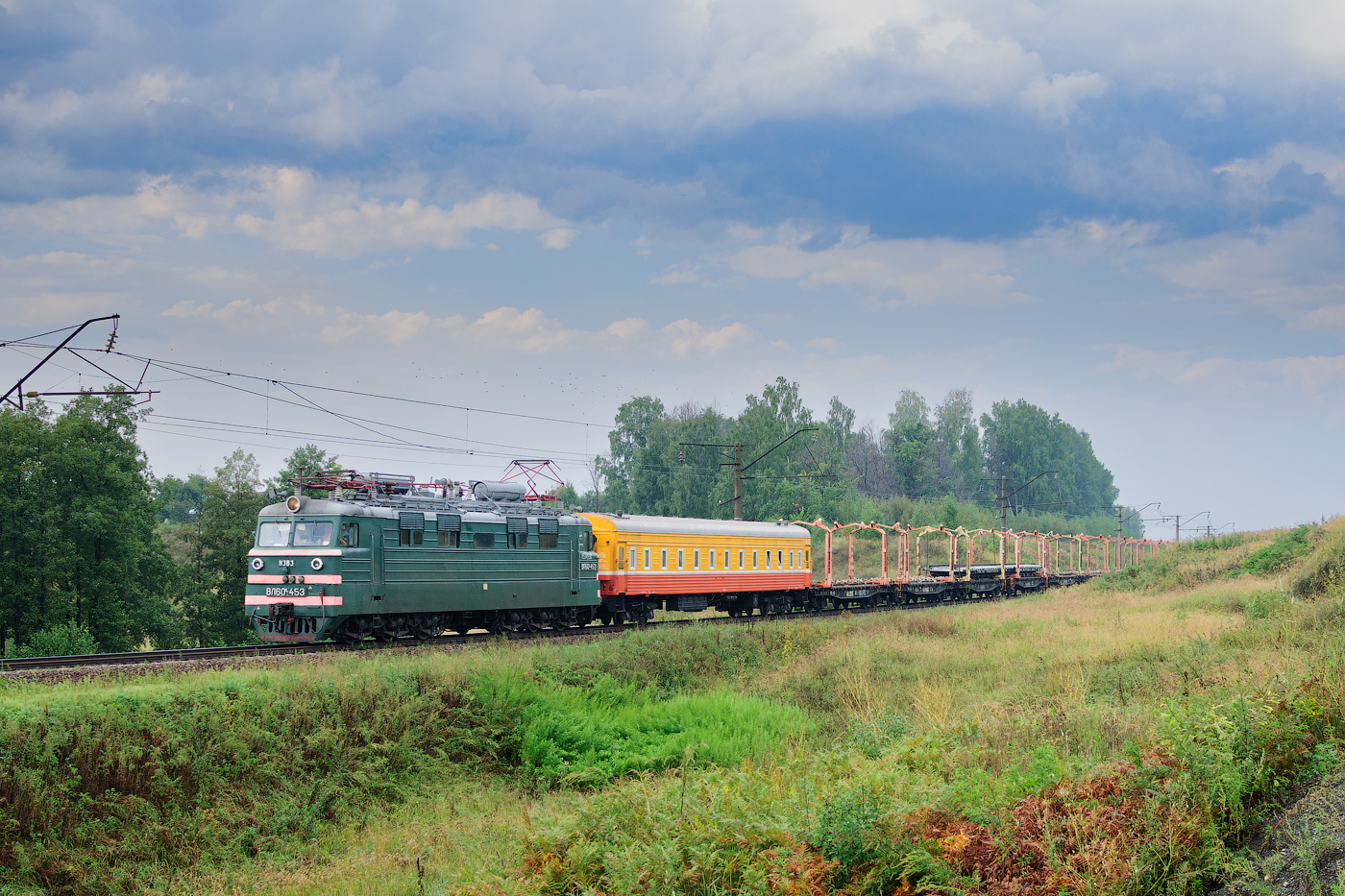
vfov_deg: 25.7
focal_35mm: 52
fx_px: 1961
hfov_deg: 37.9
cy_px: 448
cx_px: 672
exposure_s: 1/500
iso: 200
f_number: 4
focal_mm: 35
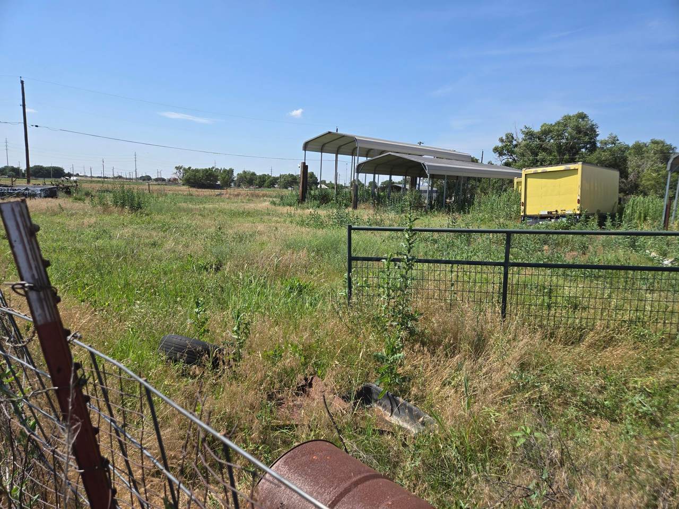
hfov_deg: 73.9
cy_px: 254
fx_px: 451
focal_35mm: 23
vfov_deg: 58.9
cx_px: 340
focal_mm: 5.4
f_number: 1.8
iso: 25
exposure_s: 1/2157
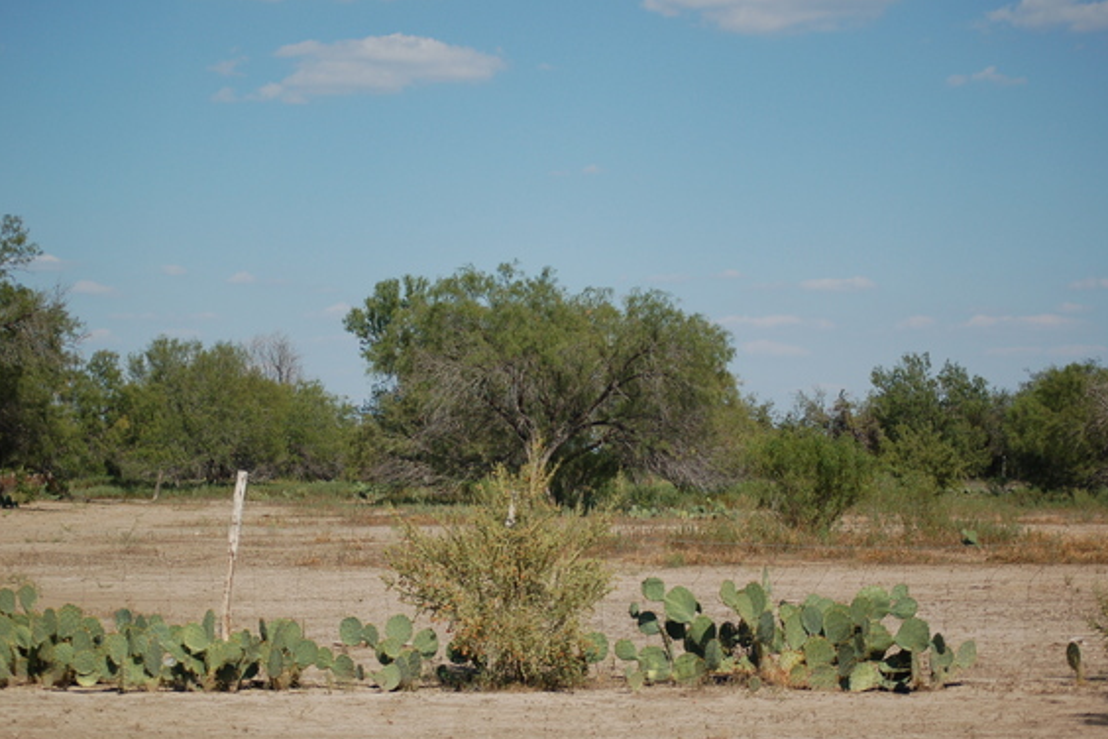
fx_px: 2880
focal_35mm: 94
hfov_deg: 21.8
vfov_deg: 14.6
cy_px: 399
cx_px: 532
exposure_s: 1/2500
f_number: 4
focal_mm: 55
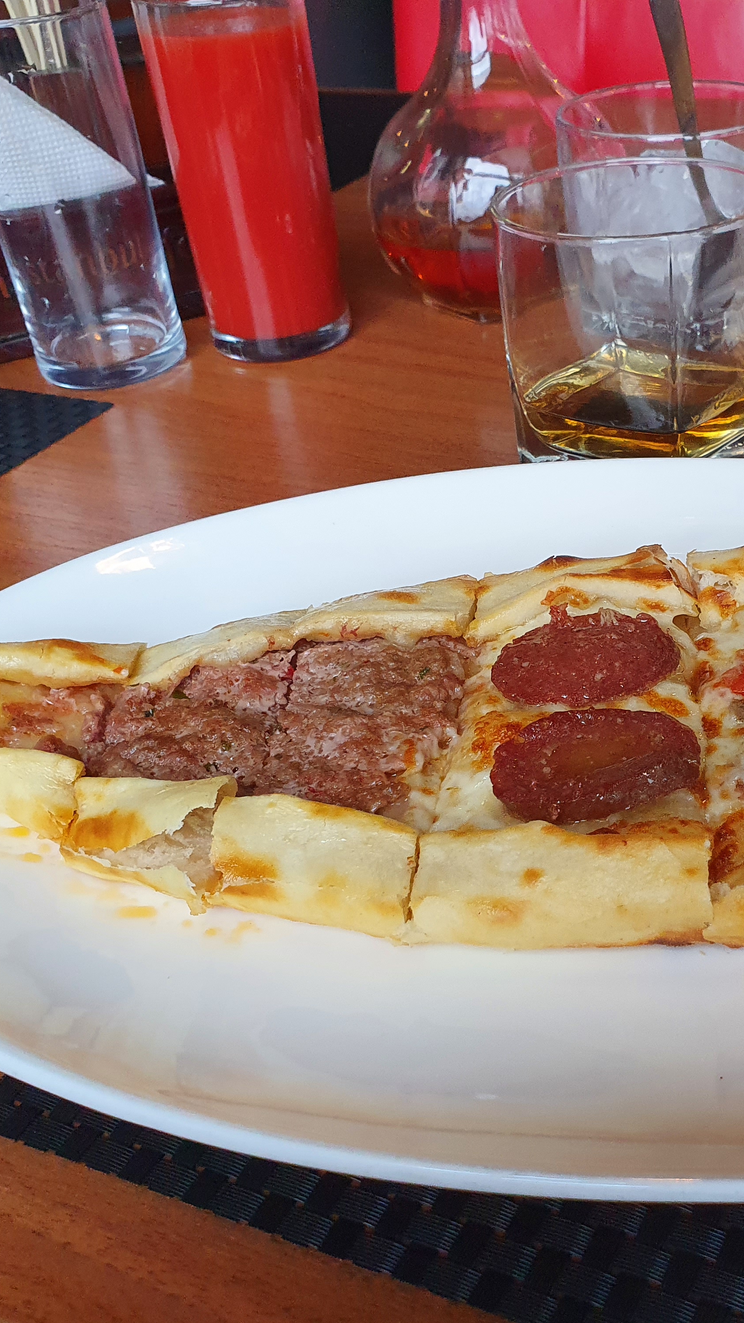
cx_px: 634
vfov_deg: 52.8
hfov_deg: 30.2
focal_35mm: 38
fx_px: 1333
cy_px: 663
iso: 250
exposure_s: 1/100
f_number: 2.4
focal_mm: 4.32
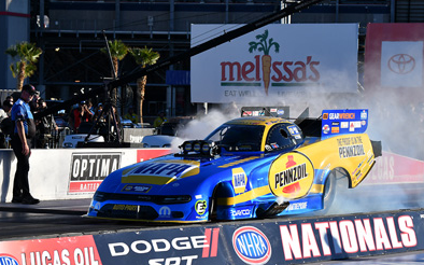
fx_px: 2133
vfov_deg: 7.1
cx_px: 229
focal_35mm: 185
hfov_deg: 11.4
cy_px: 148
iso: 160
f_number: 5.6
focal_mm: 95
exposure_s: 1/1000
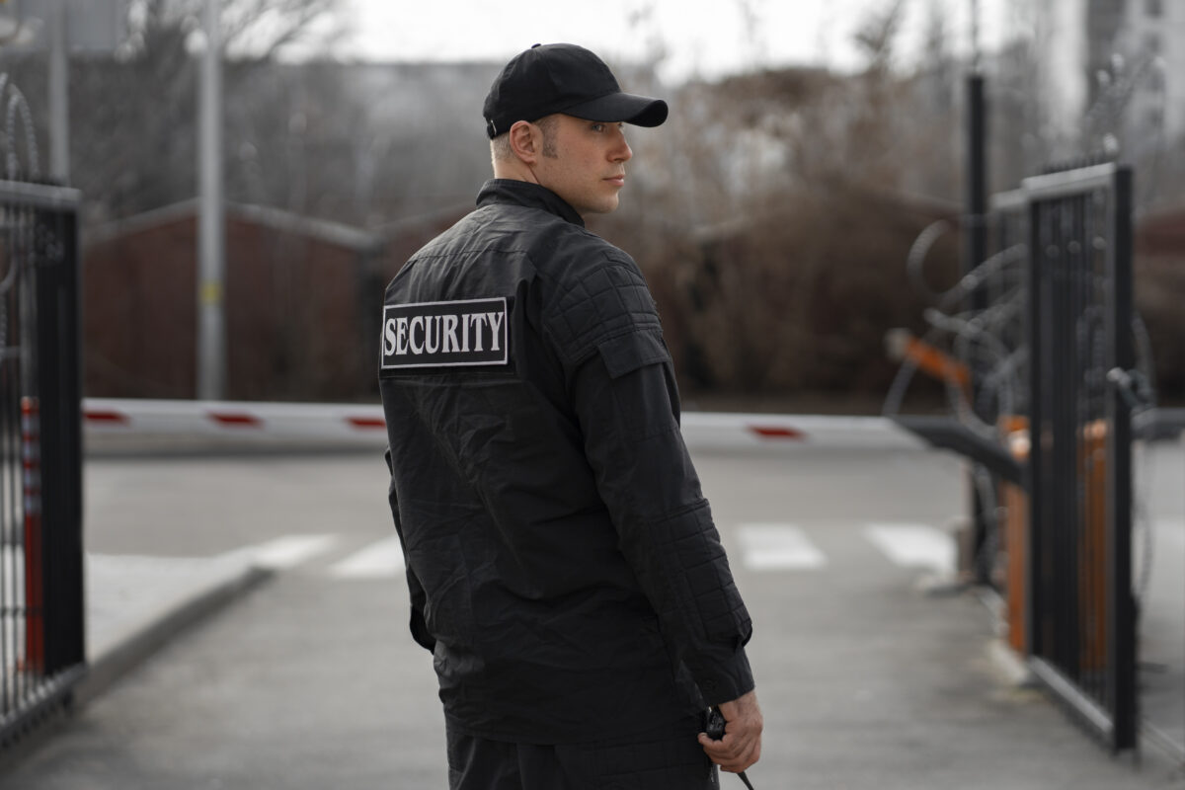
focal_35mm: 85
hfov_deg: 23.9
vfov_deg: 16.1
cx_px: 592
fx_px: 2798
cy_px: 395
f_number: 2.5
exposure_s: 1/3200
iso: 500
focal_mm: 85
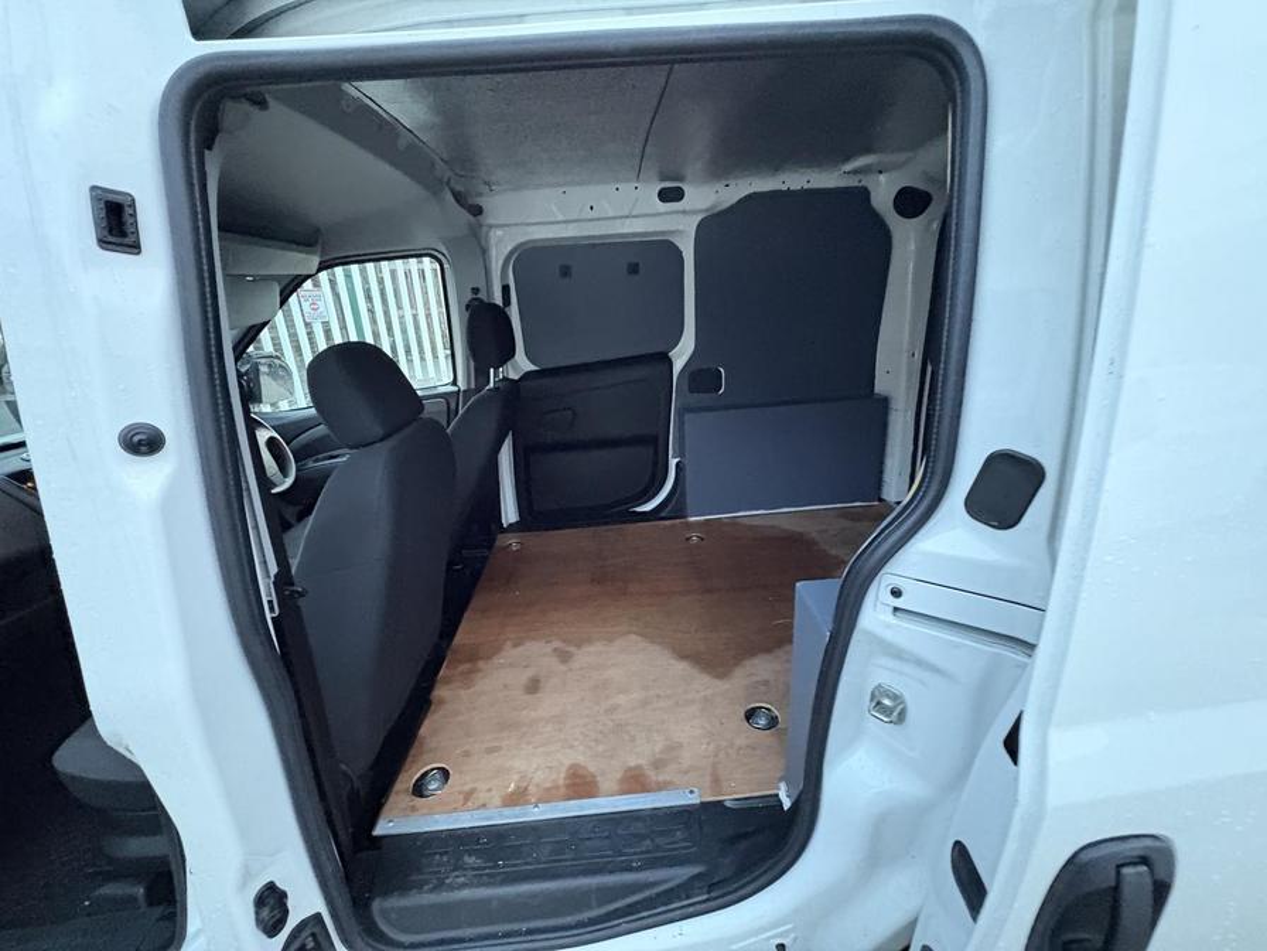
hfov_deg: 102.1
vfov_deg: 85.7
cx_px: 634
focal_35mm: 14
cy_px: 476
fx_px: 512
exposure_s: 1/30
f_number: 2.2
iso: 1600
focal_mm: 2.22
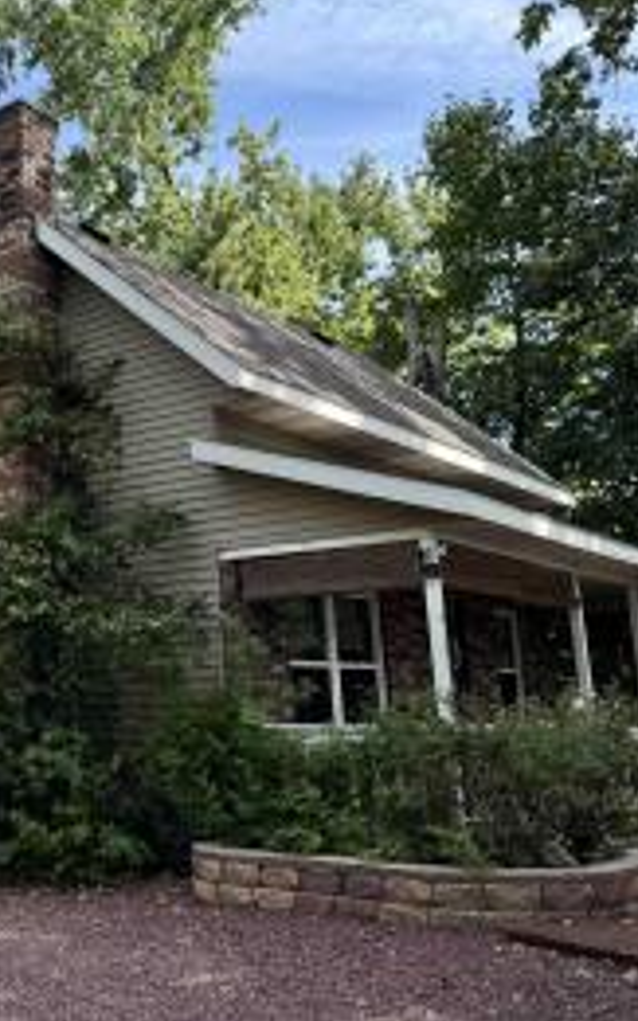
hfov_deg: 31.4
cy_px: 438
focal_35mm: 39
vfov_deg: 50.2
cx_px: 82
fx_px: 1086
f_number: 1.78
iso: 80
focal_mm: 6.76
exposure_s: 1/2174
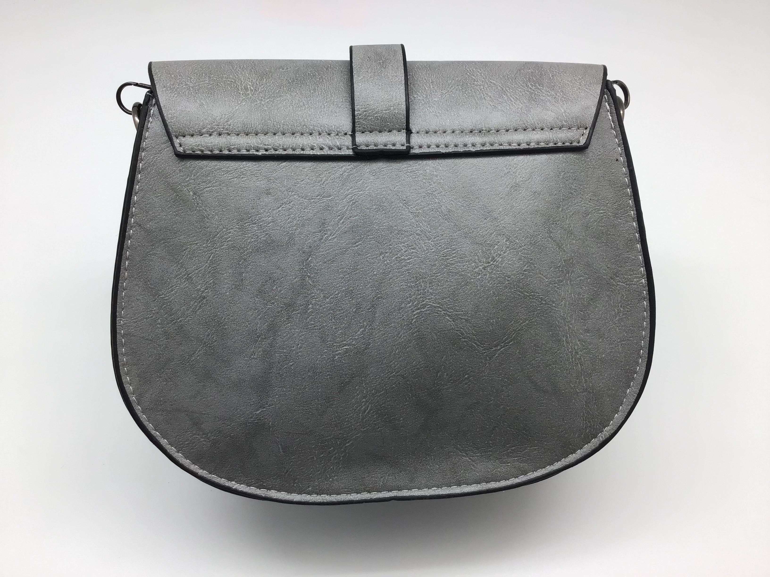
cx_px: 385
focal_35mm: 31
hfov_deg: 58.4
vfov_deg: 45.4
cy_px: 288
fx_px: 690
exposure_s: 1/100
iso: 32
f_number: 2.4
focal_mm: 3.3
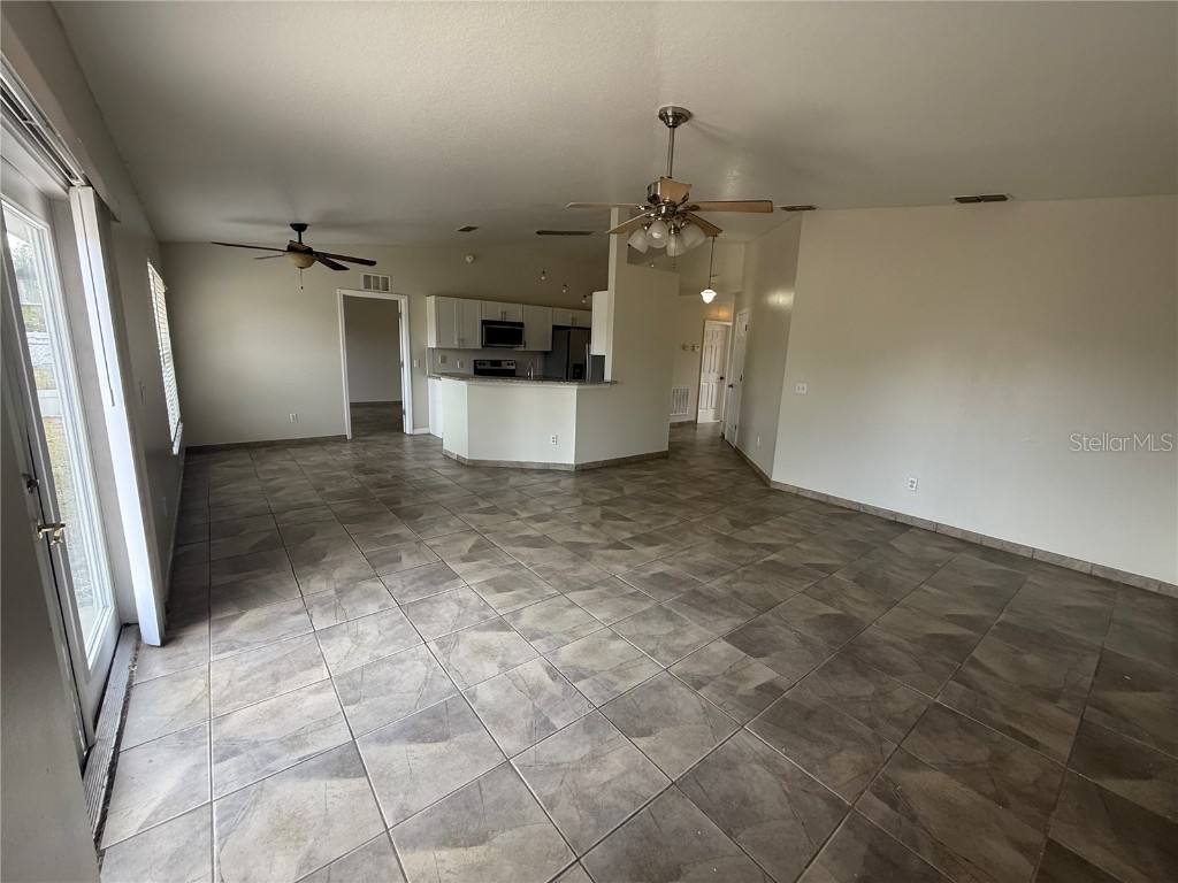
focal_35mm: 14
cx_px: 589
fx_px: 476
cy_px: 442
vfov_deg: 85.7
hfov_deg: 102.1
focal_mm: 2.22
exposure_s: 1/99
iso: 125
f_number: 2.2
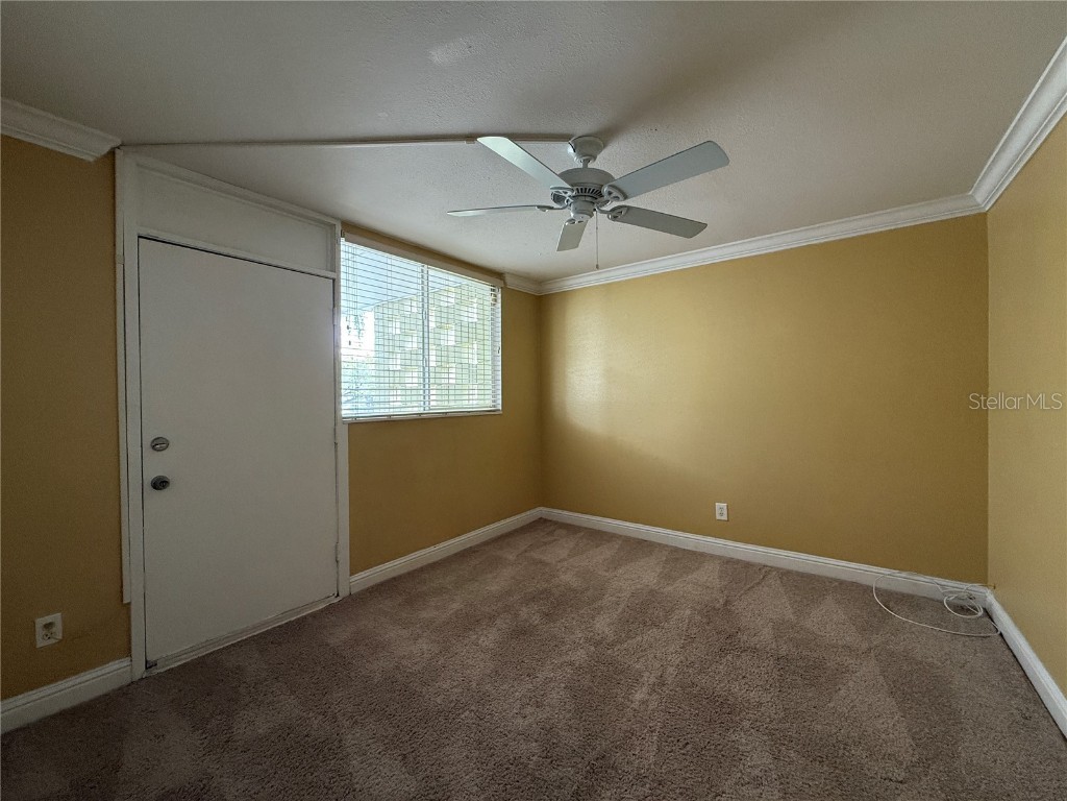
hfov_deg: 102.1
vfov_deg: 85.7
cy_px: 400
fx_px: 432
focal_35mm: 14
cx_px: 534
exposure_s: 1/99
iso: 250
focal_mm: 2.22
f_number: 2.2
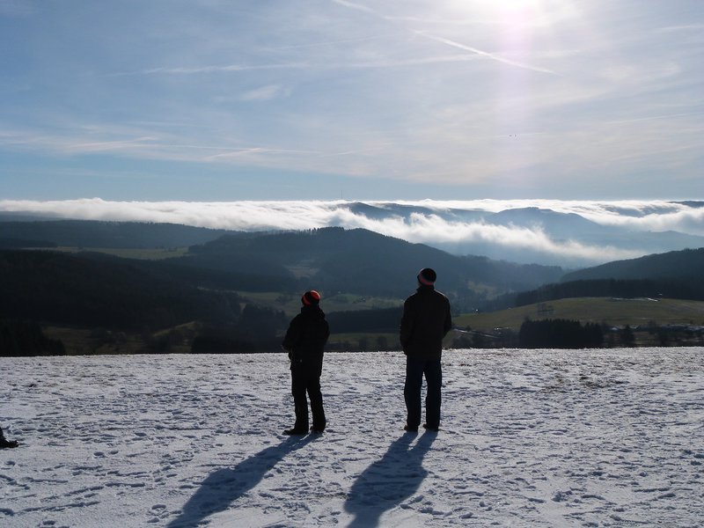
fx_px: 813
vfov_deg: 36.0
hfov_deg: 46.8
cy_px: 264
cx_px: 352
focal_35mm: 40
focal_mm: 7.1
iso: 100
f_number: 5.6
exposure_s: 1/1600
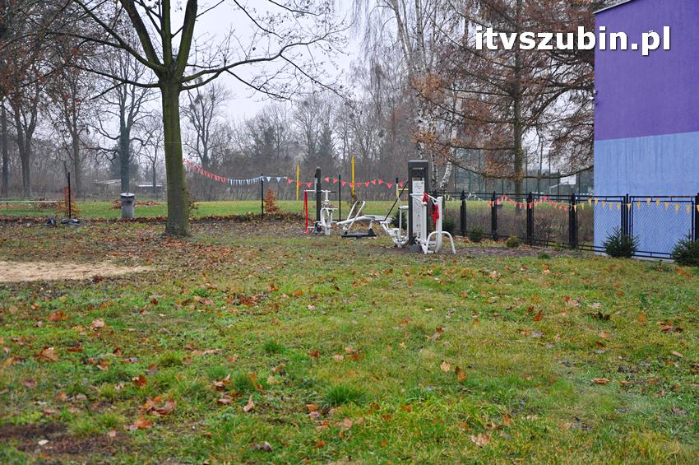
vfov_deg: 22.6
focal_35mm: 60
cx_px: 350
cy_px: 232
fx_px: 1164
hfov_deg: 33.4
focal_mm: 40
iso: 1000
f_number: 4.5
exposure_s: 1/60
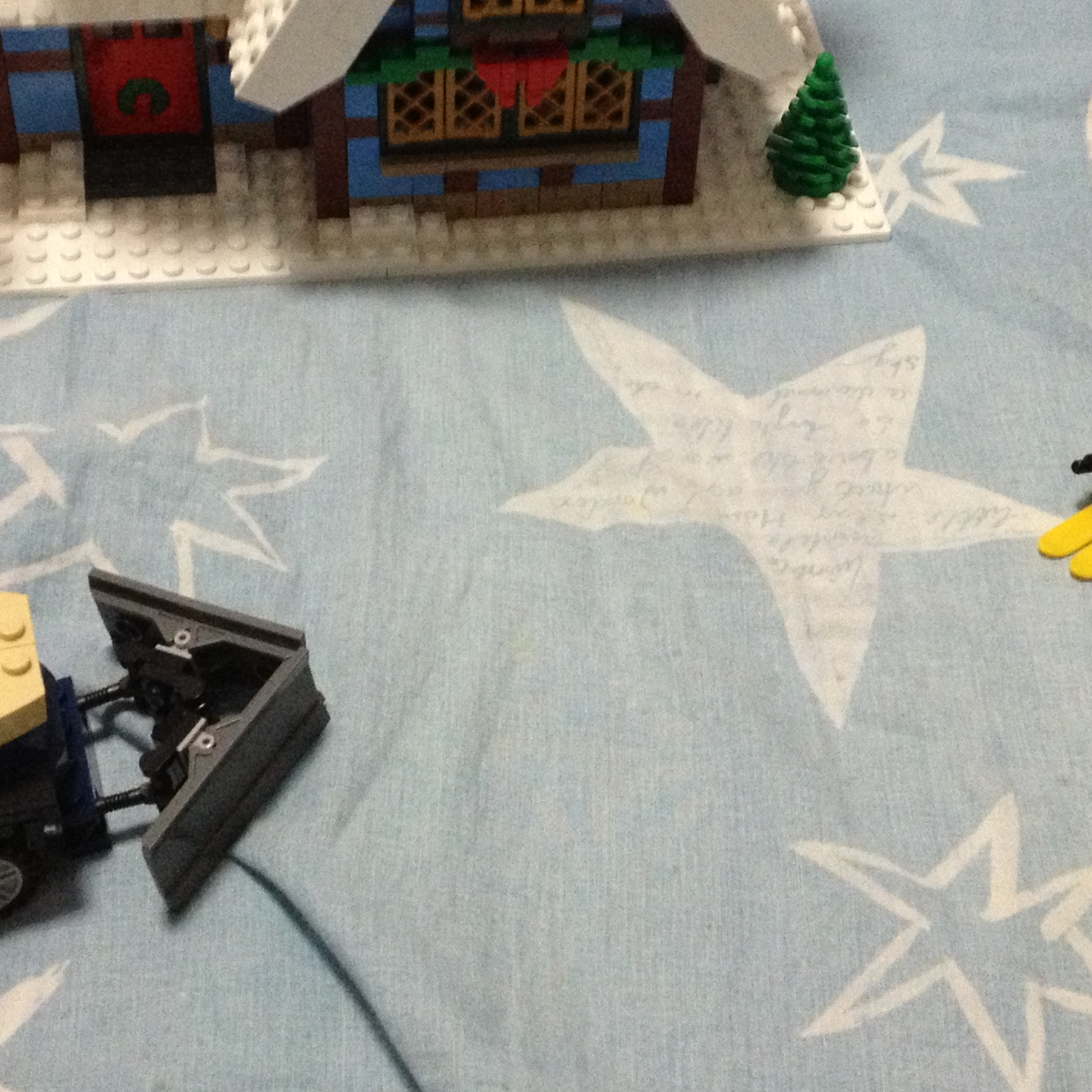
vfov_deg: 24.2
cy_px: 339
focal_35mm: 71
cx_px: 573
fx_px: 2534
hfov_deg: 24.3
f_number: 2.4
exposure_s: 1/20
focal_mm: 4.28
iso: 320
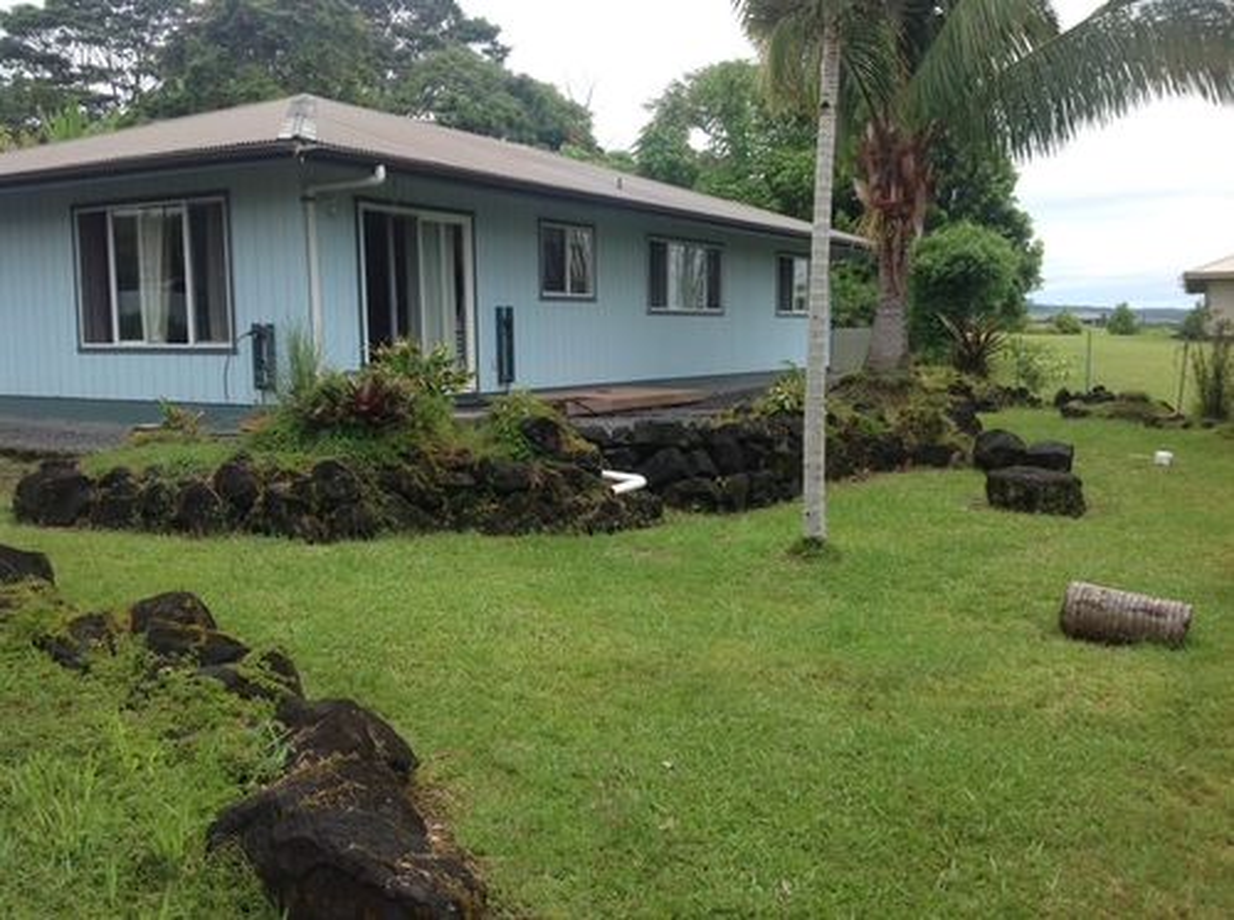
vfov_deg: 40.6
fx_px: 1245
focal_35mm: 35
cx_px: 617
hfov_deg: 52.7
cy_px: 460
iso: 50
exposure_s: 1/1209
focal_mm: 4.28
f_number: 2.4
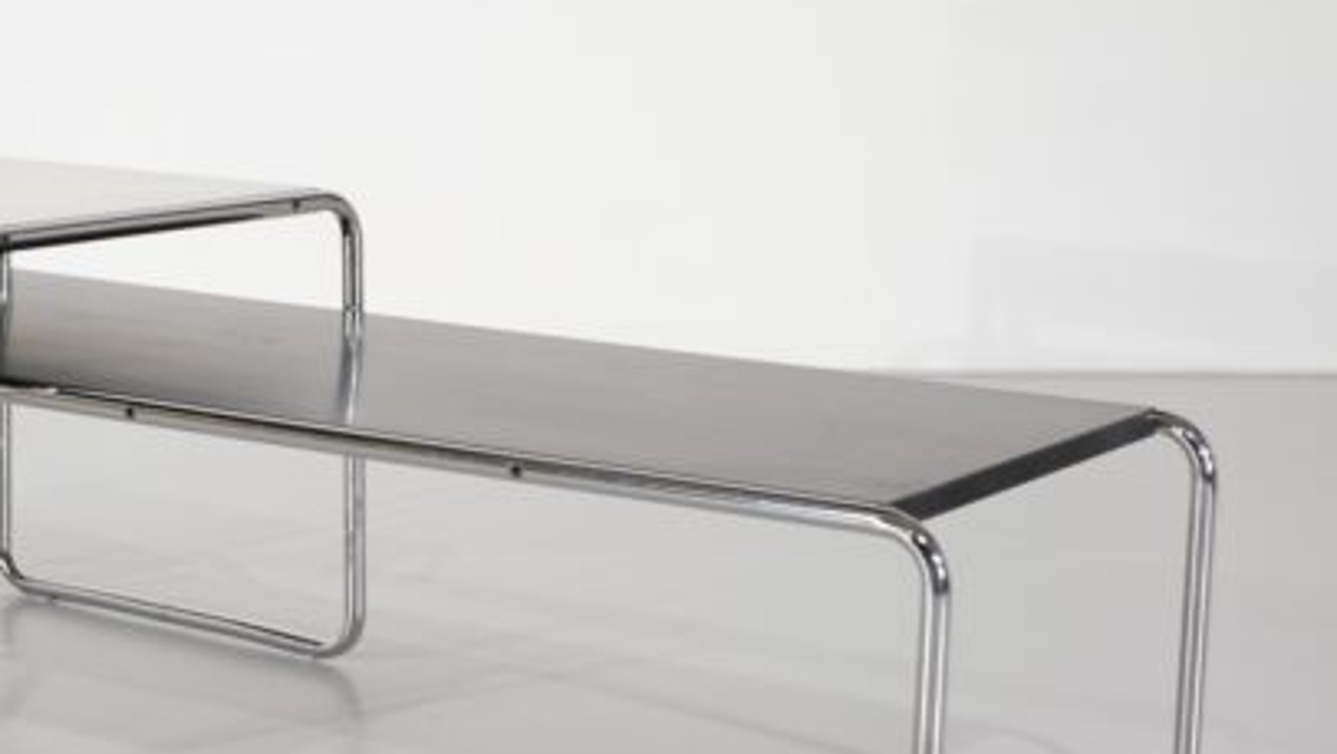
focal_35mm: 82
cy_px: 583
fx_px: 2909
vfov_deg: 14.7
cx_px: 356
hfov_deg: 25.6
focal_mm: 35
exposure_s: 1/52
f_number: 5.6
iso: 800
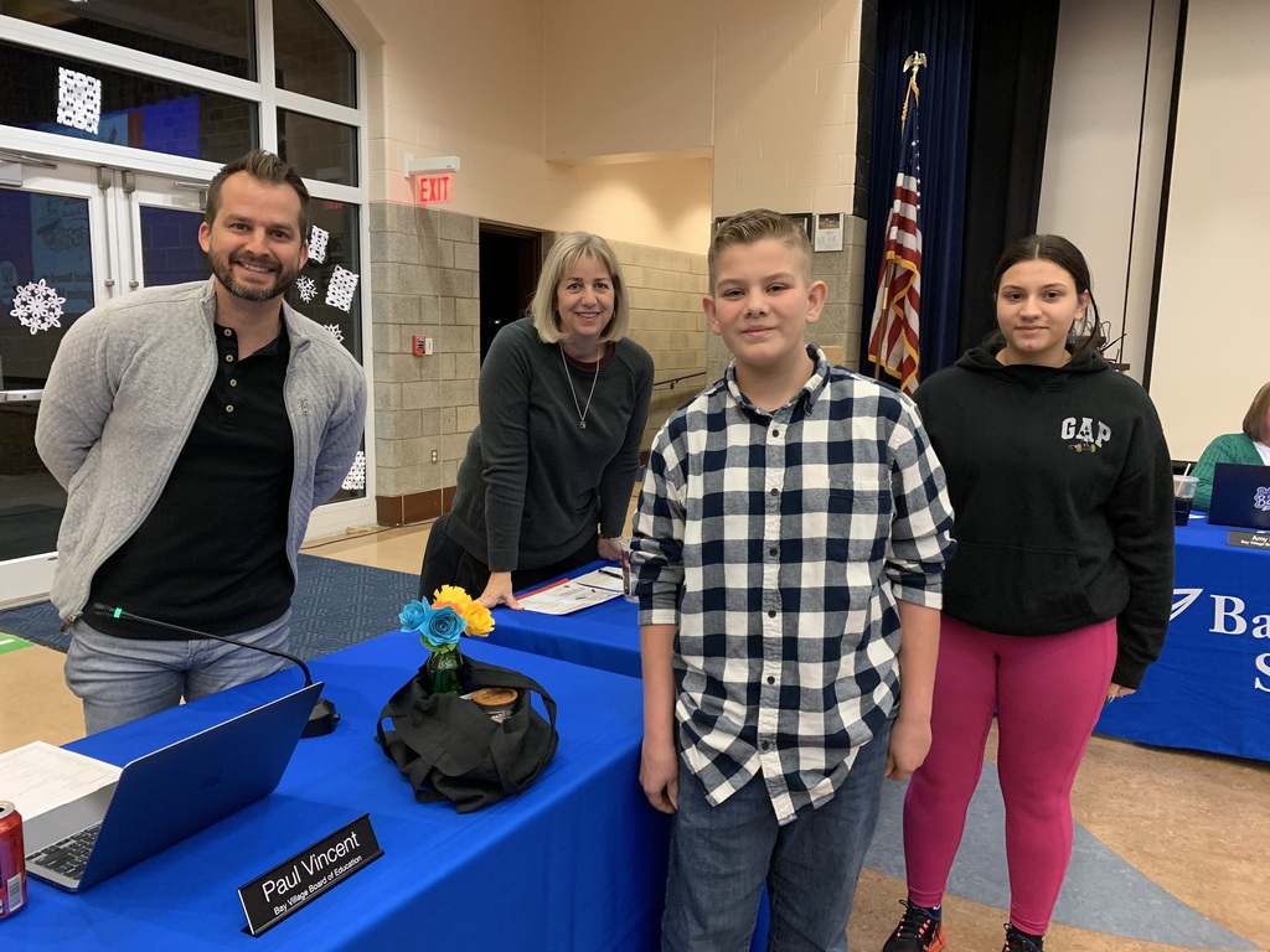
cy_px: 476
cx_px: 635
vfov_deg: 53.1
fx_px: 954
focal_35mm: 26
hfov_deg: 67.3
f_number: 1.8
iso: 320
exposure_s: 1/60
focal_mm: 4.25
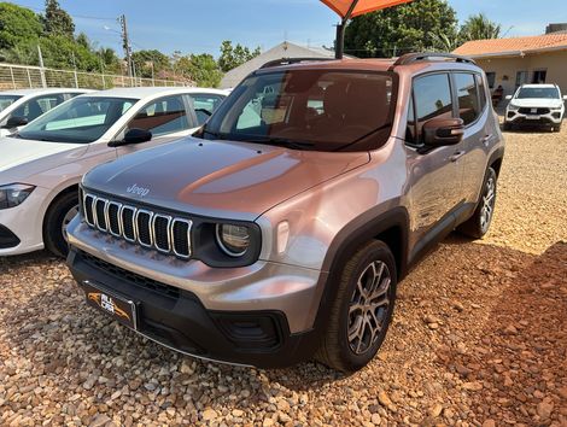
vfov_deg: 53.2
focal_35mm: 26
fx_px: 427
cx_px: 284
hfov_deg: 67.2
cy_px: 214
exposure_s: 1/1972
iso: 50
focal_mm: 5.7
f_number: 1.5
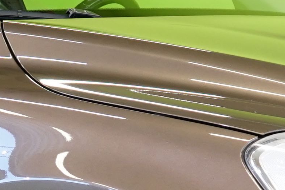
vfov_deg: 5.4
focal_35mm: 253
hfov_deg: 8.1
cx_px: -10
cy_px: 178
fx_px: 2003
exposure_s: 1/30
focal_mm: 33
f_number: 5
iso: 400
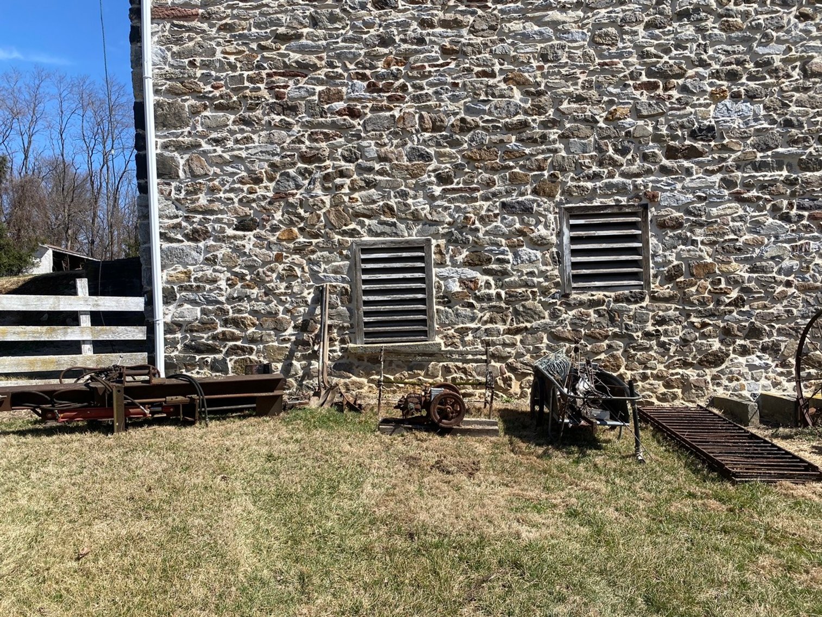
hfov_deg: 67.3
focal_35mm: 26
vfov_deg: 53.1
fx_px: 617
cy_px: 308
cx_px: 411
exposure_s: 1/2513
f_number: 1.8
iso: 32
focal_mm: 4.25
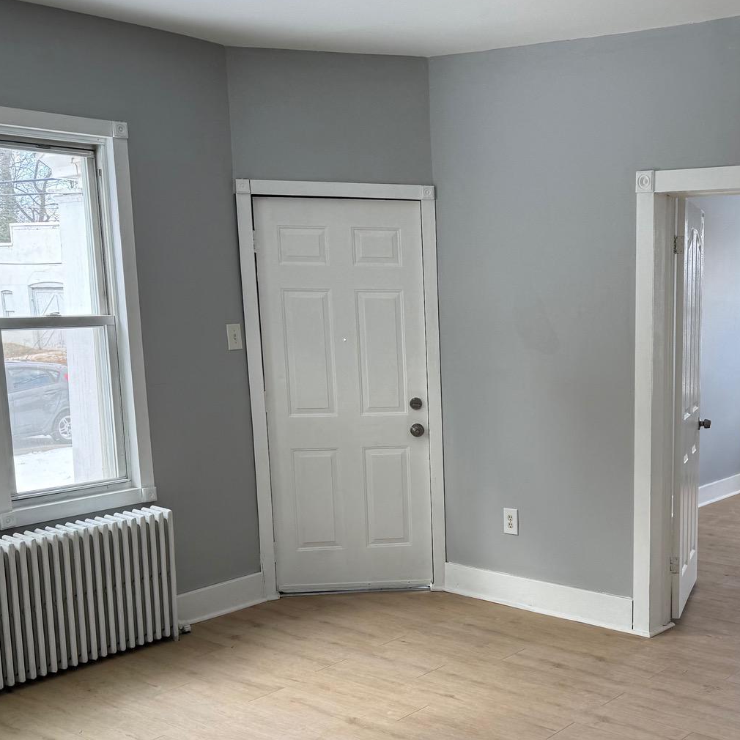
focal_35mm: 43
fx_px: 1040
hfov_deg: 37.7
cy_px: 483
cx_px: 594
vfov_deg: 38.8
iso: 80
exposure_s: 1/120
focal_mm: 6.76
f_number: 1.78
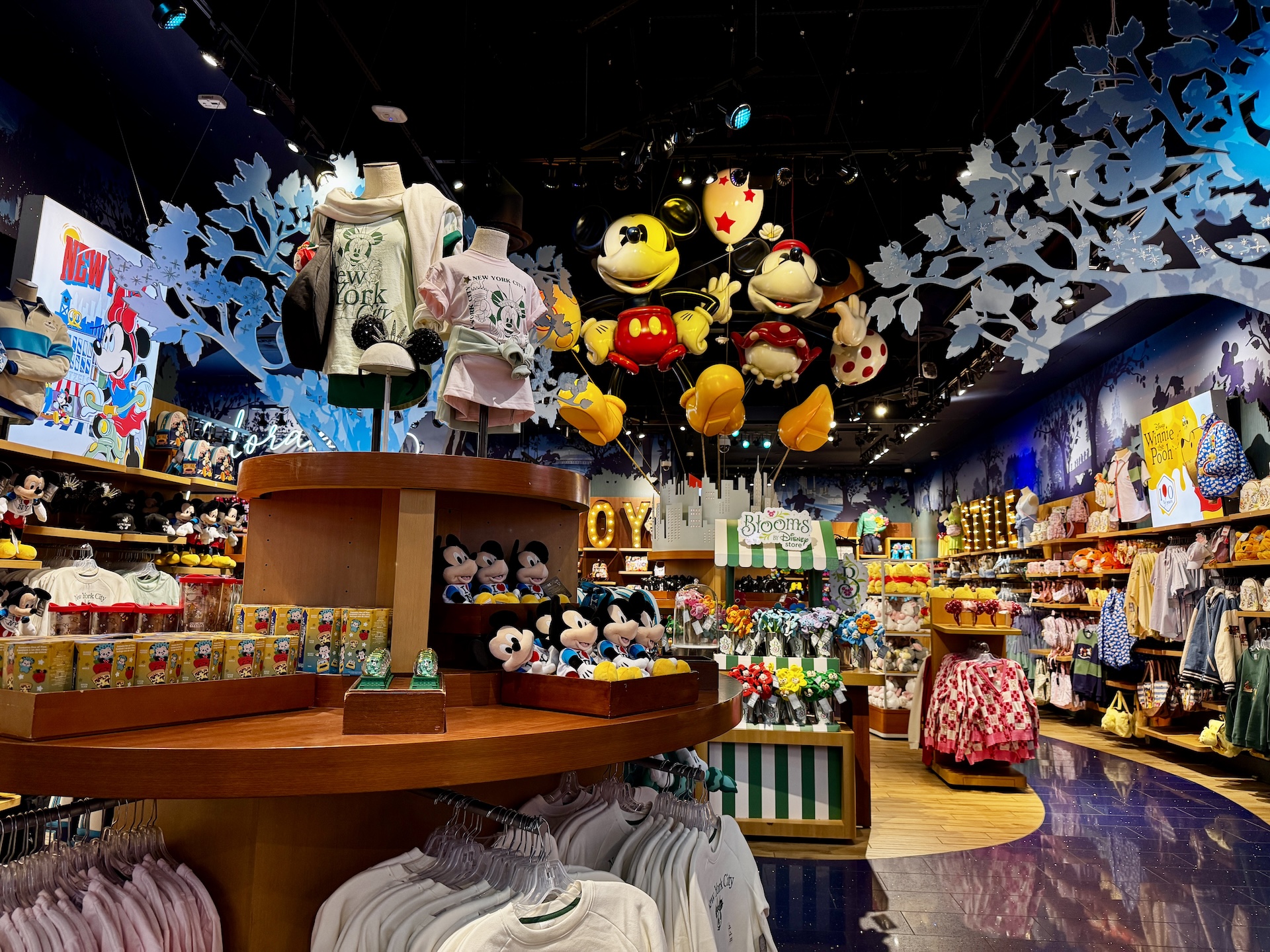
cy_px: 476
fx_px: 881
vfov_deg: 56.8
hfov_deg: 71.6
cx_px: 635
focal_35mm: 24
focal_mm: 6.76
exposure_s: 1/120
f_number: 1.78
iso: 200
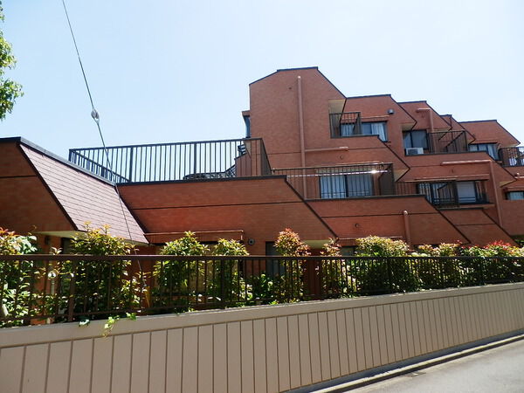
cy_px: 196
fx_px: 363
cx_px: 262
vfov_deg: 56.8
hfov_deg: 71.6
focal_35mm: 24
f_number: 3
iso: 80
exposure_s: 1/640
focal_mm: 4.2
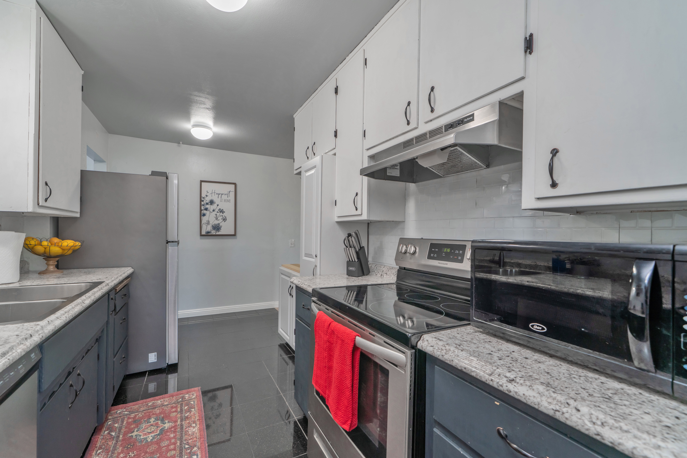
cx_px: 344
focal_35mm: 14
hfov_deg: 104.2
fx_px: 267
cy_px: 229
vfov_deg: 81.2
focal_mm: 14
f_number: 6.3
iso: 320
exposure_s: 1/20
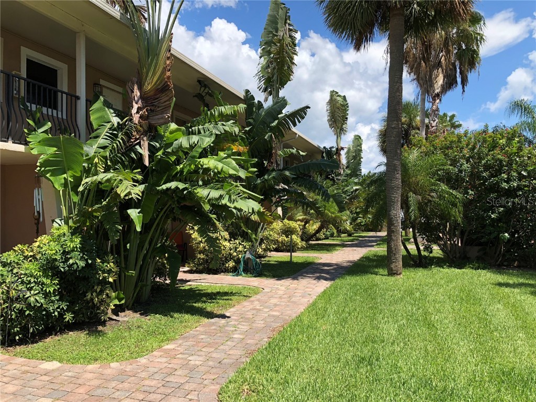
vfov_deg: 49.7
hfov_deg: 63.4
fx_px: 434
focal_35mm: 28
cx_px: 268
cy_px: 201
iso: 20
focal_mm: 3.99
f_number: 1.8
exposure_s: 1/1453
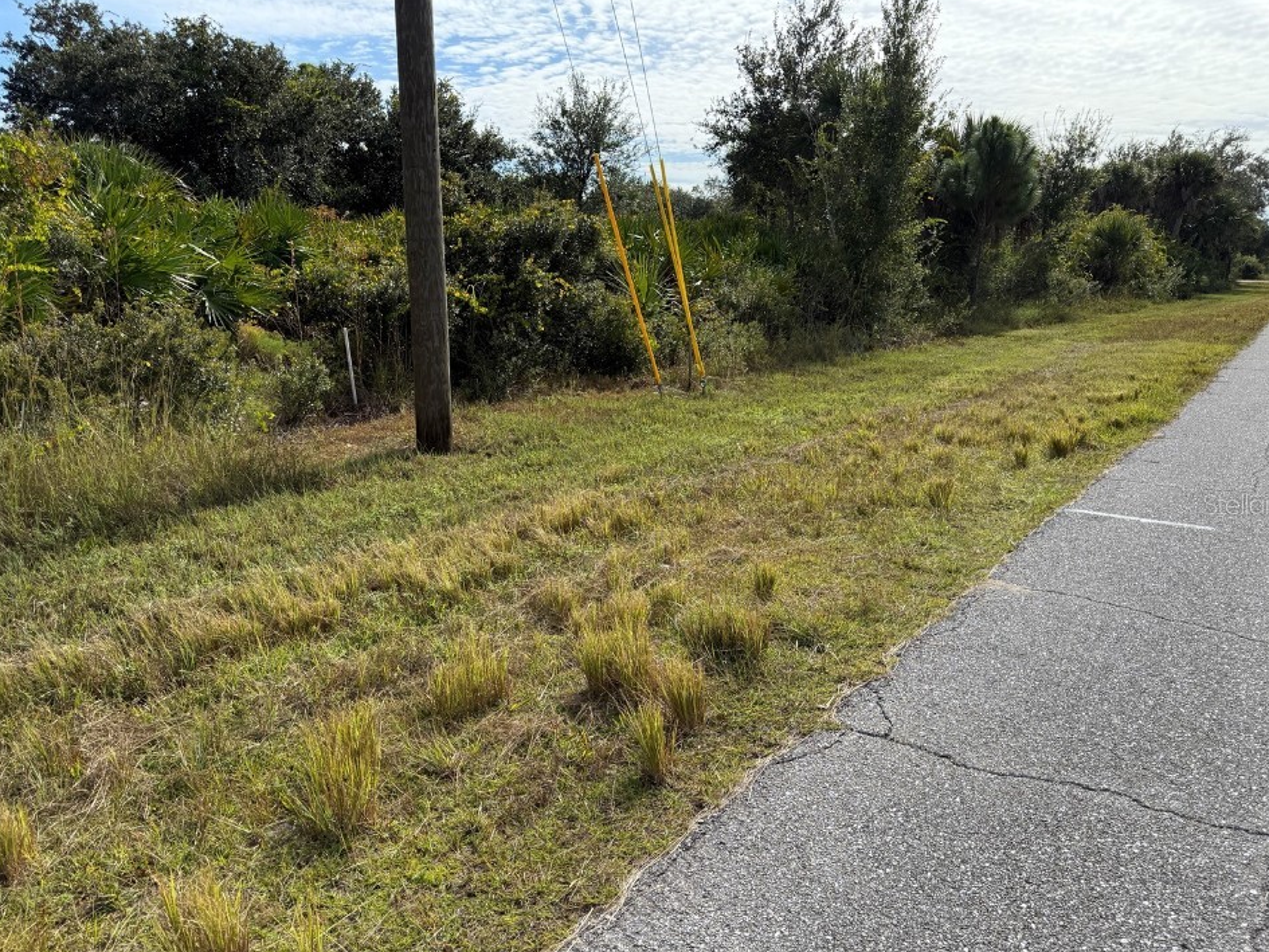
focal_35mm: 26
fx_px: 953
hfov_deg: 67.3
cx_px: 642
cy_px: 504
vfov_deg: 53.0
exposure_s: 1/4673
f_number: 1.78
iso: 100
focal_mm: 6.76
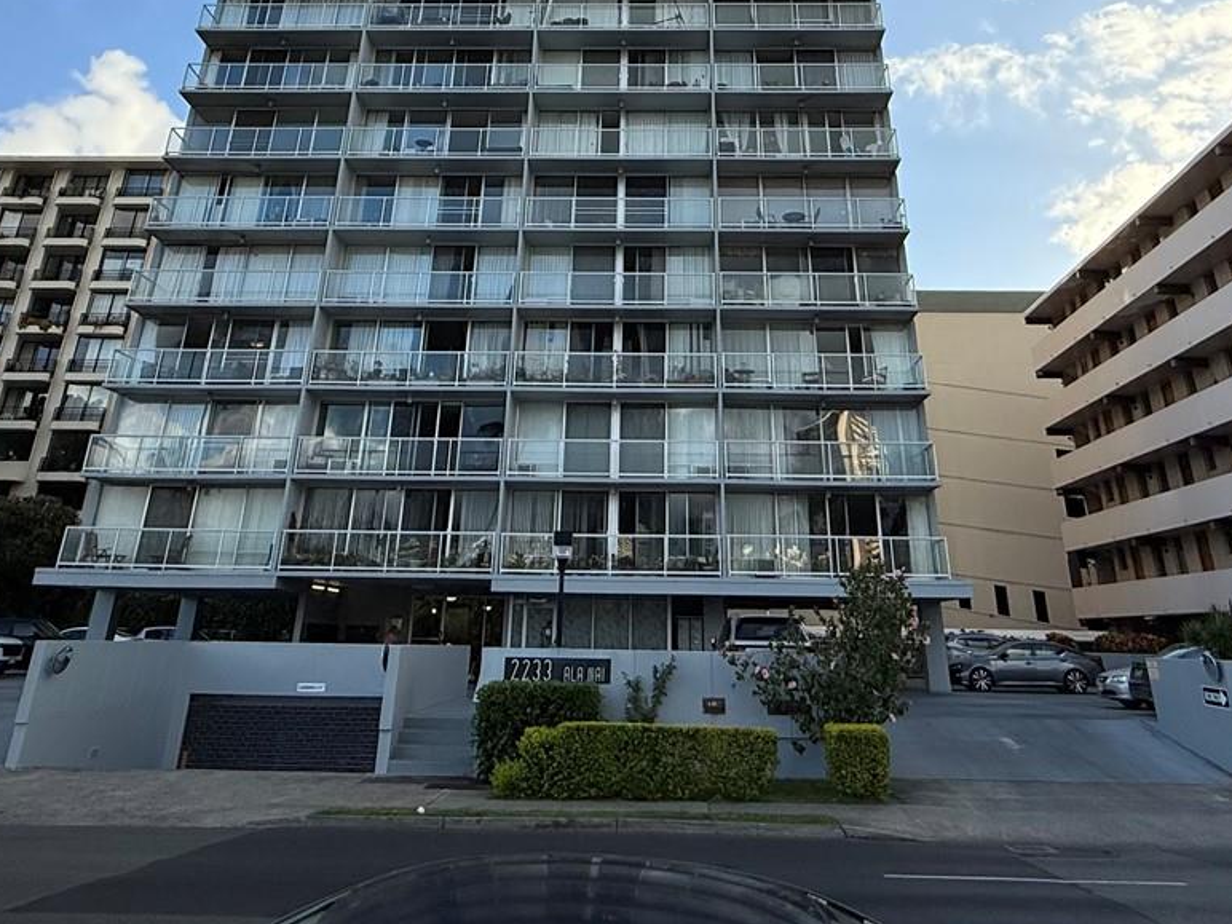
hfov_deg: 61.6
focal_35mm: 29
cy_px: 81
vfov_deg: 43.7
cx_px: 642
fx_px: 1032
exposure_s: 1/1285
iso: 64
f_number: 2.2
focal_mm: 2.22
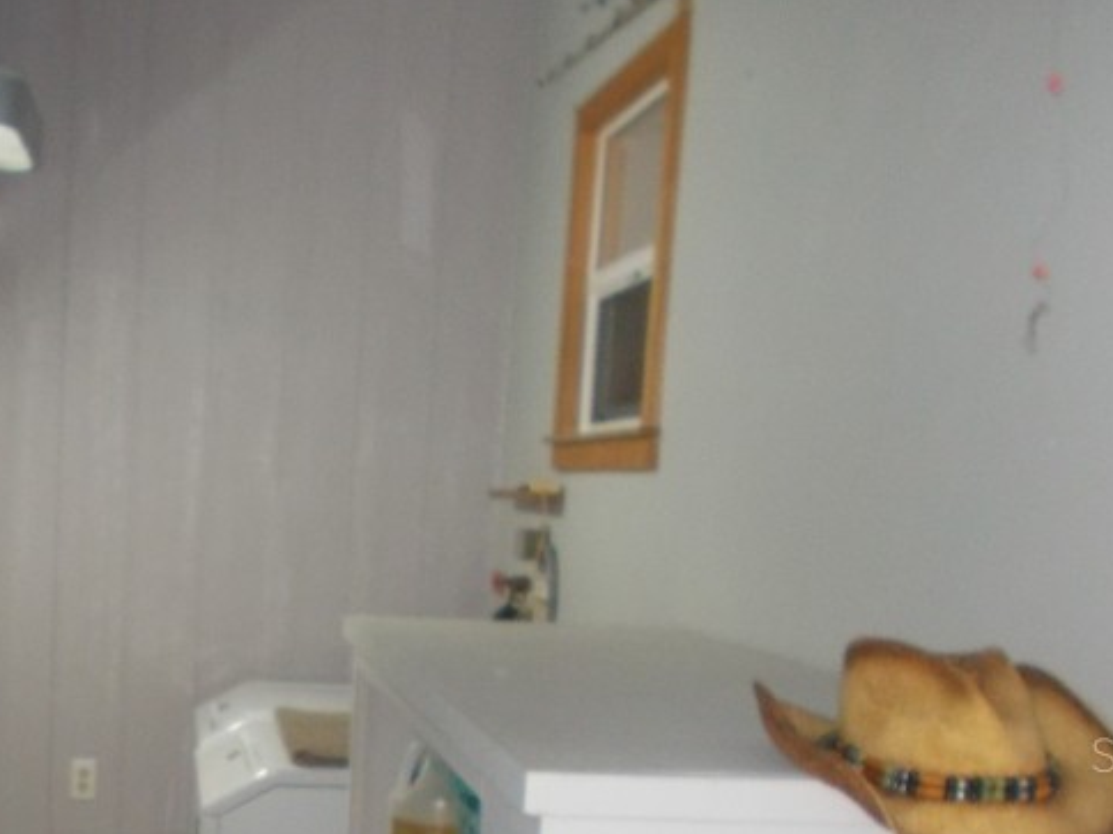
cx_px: 131
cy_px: 754
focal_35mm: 55
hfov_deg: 33.3
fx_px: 1768
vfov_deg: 25.7
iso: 200
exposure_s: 1/25
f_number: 3.2
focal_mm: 4.6
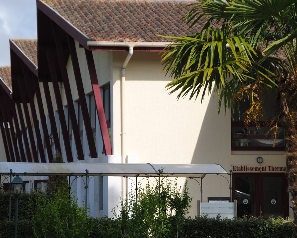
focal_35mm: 136
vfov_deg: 11.3
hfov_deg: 14.2
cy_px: 118
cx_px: 143
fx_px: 1195
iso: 100
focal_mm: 80
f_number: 11
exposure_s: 1/200
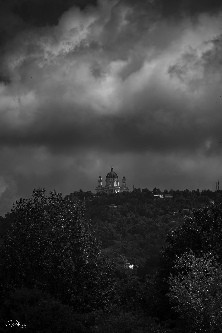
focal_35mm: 260
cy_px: 166
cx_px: 111
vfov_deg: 7.9
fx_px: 2405
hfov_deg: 5.3
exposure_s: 1/320
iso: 80
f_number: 8
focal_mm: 260
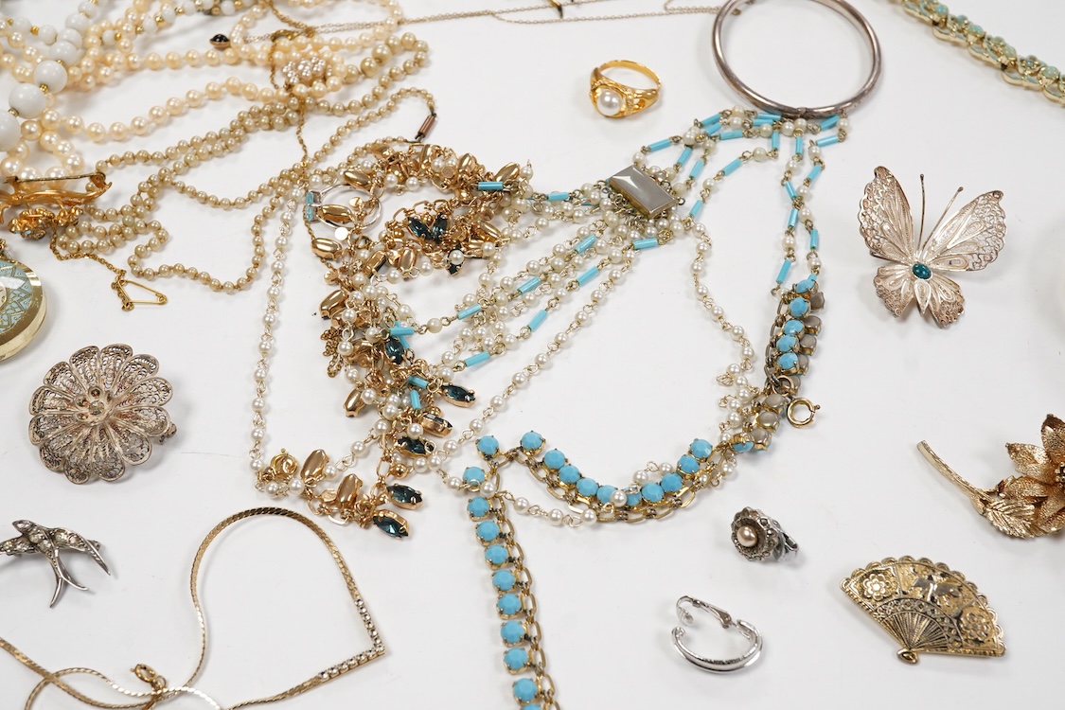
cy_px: 355
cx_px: 532
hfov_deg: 43.6
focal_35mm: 45
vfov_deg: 29.9
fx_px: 1331
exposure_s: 1/160
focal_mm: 30
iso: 2500
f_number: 13
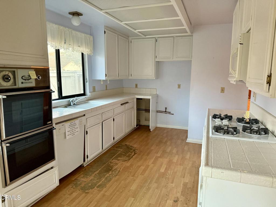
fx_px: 191
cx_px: 138
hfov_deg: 71.6
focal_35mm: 24
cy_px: 104
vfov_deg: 56.8
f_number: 1.78
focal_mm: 6.76
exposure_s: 1/60
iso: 800
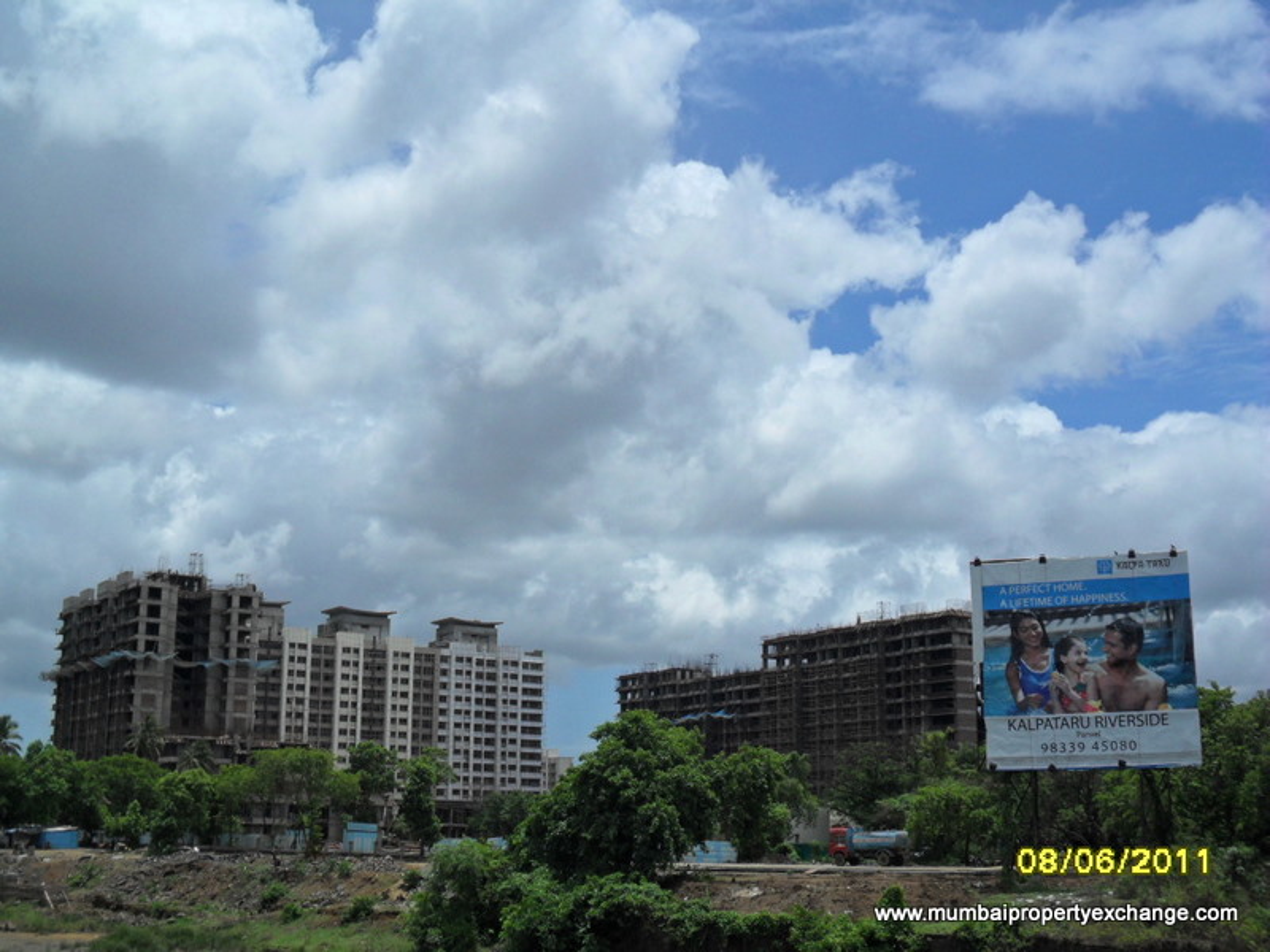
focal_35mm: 44
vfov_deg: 32.9
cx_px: 635
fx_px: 1614
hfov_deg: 42.9
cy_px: 476
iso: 100
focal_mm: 7.8
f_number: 11.3
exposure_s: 1/250
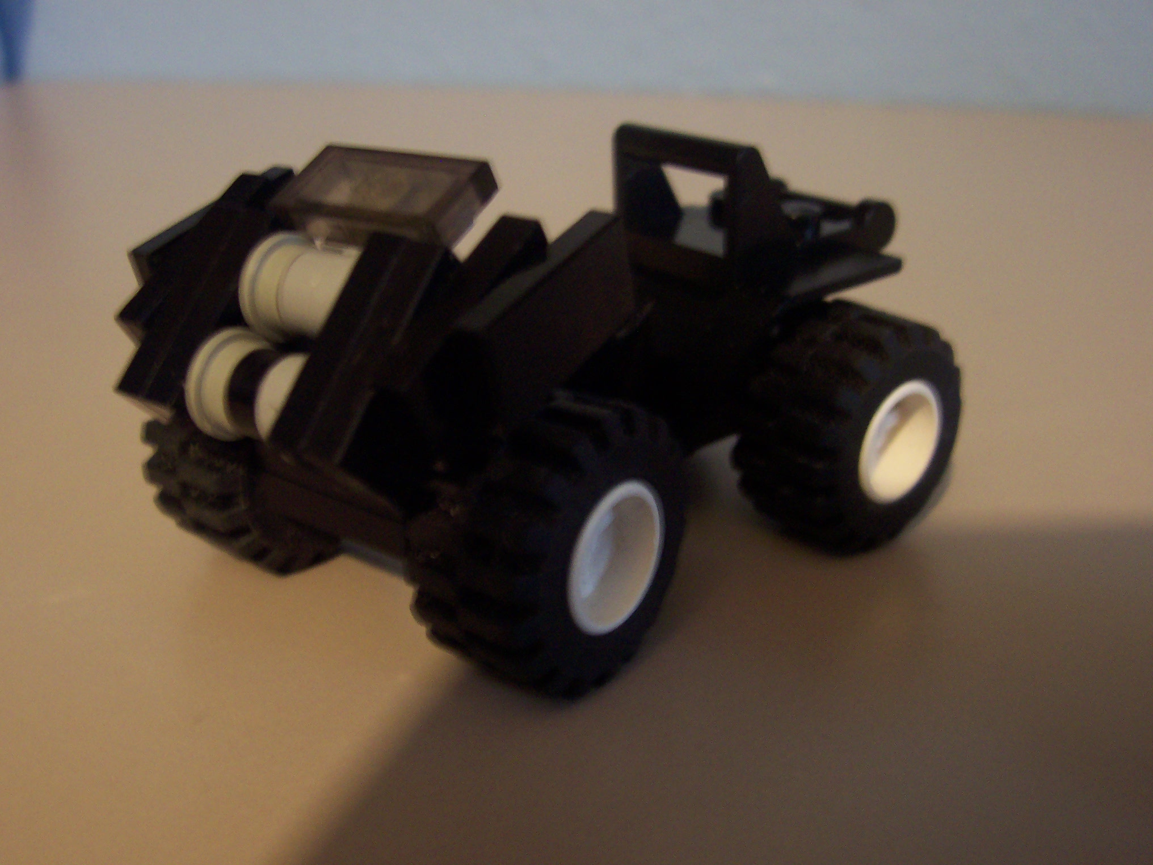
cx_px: 576
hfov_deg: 50.1
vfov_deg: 38.7
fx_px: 1232
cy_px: 432
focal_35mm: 37
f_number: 2.8
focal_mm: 5.6
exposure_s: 1/8
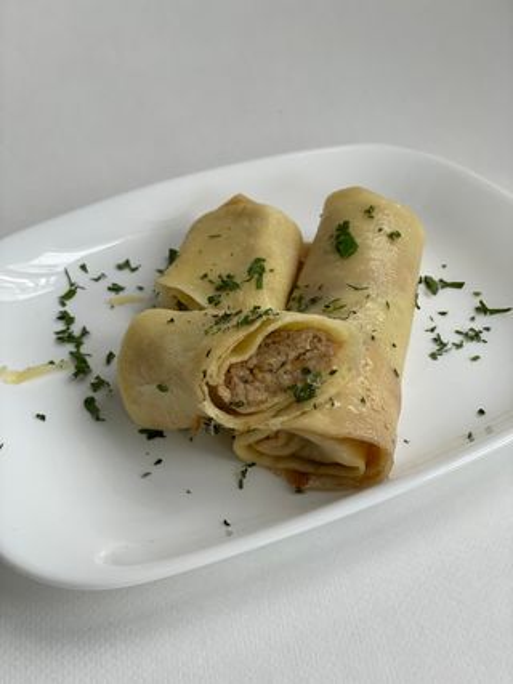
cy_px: 342
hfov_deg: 28.0
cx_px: 256
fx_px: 1028
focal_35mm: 52
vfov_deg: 36.8
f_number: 2
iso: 25
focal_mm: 6
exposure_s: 1/127
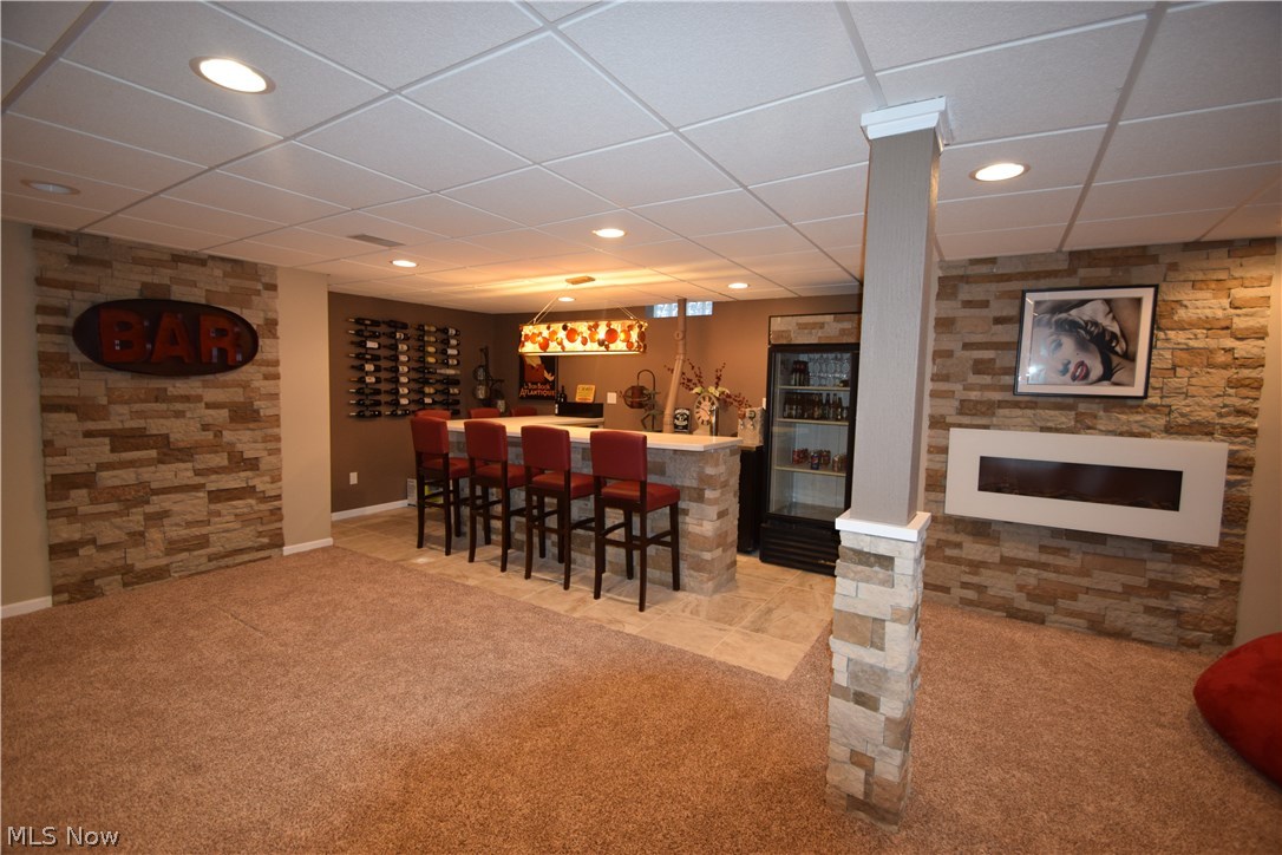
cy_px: 428
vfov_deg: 77.3
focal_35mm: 15
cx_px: 641
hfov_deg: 100.4
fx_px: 534
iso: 800
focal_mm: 10
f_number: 3.5
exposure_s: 1/60
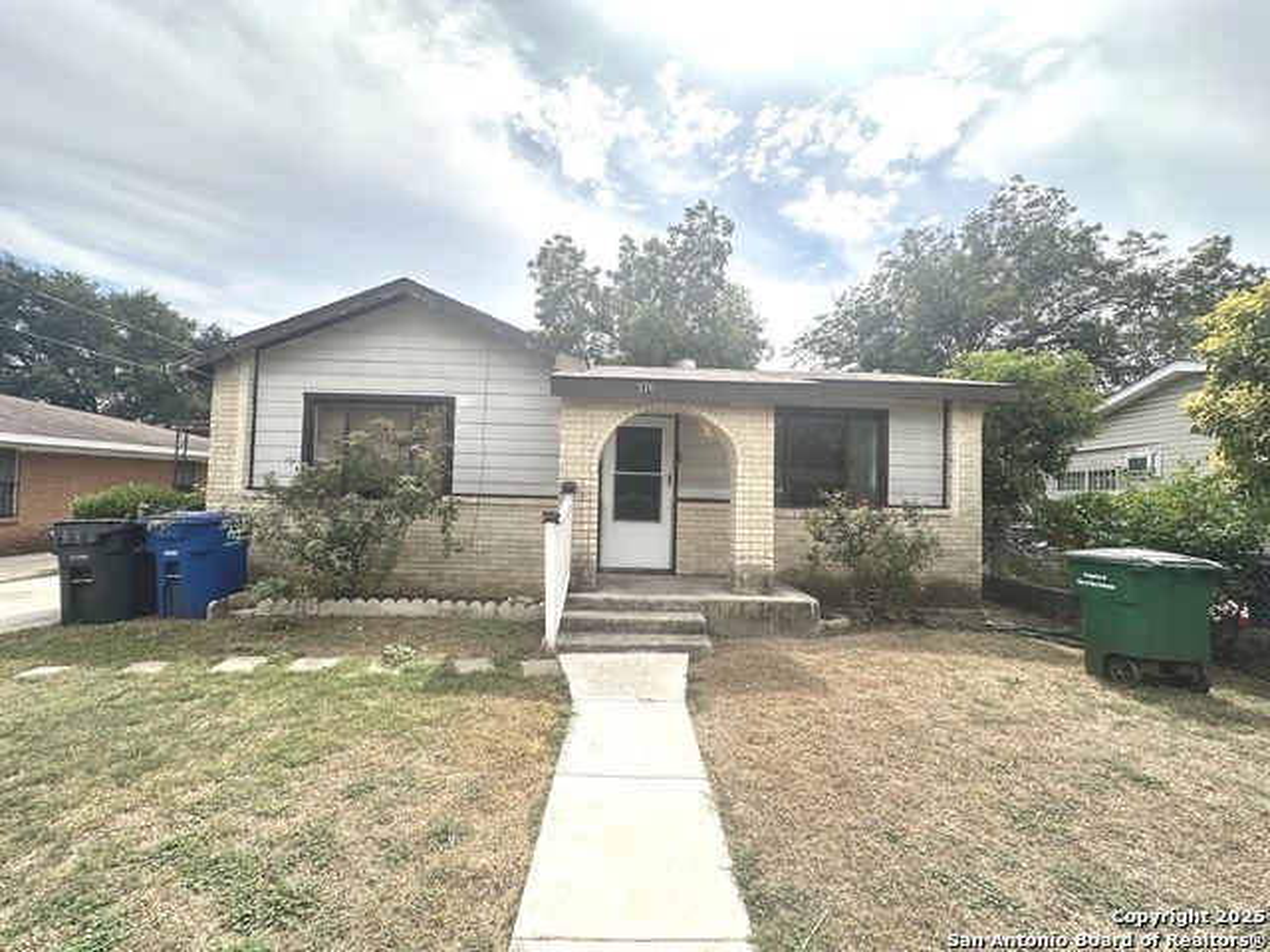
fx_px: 514
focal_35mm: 14
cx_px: 635
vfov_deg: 85.7
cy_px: 476
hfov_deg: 102.1
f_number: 2.2
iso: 50
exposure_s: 1/1553
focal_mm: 2.22
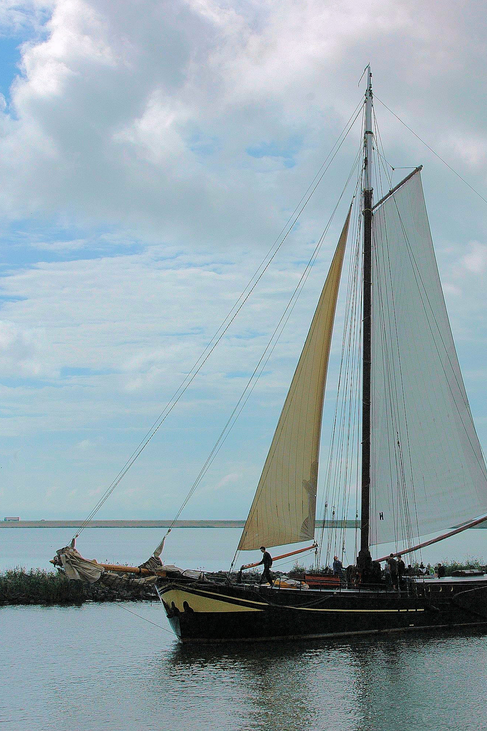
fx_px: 1563
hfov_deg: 17.6
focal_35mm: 77
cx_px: 389
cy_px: 366
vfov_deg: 26.3
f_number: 13
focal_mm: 34
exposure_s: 1/750
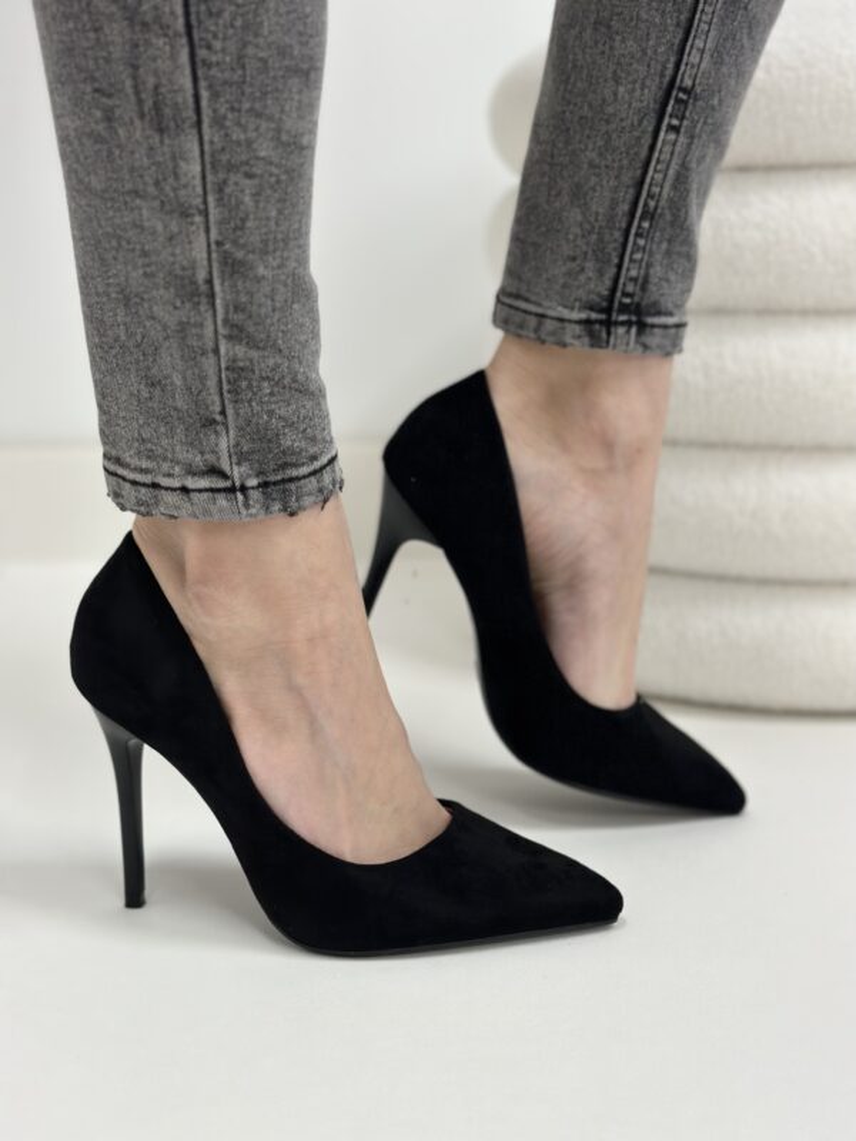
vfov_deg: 39.7
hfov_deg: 30.3
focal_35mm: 48
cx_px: 428
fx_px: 1583
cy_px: 570
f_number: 1.78
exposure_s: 1/73
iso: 125
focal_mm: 6.86
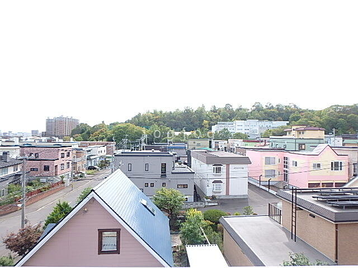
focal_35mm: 21
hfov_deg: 79.0
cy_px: 134
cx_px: 179
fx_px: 217
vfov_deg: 63.4
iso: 125
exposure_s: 1/320
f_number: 3.5
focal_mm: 3.7
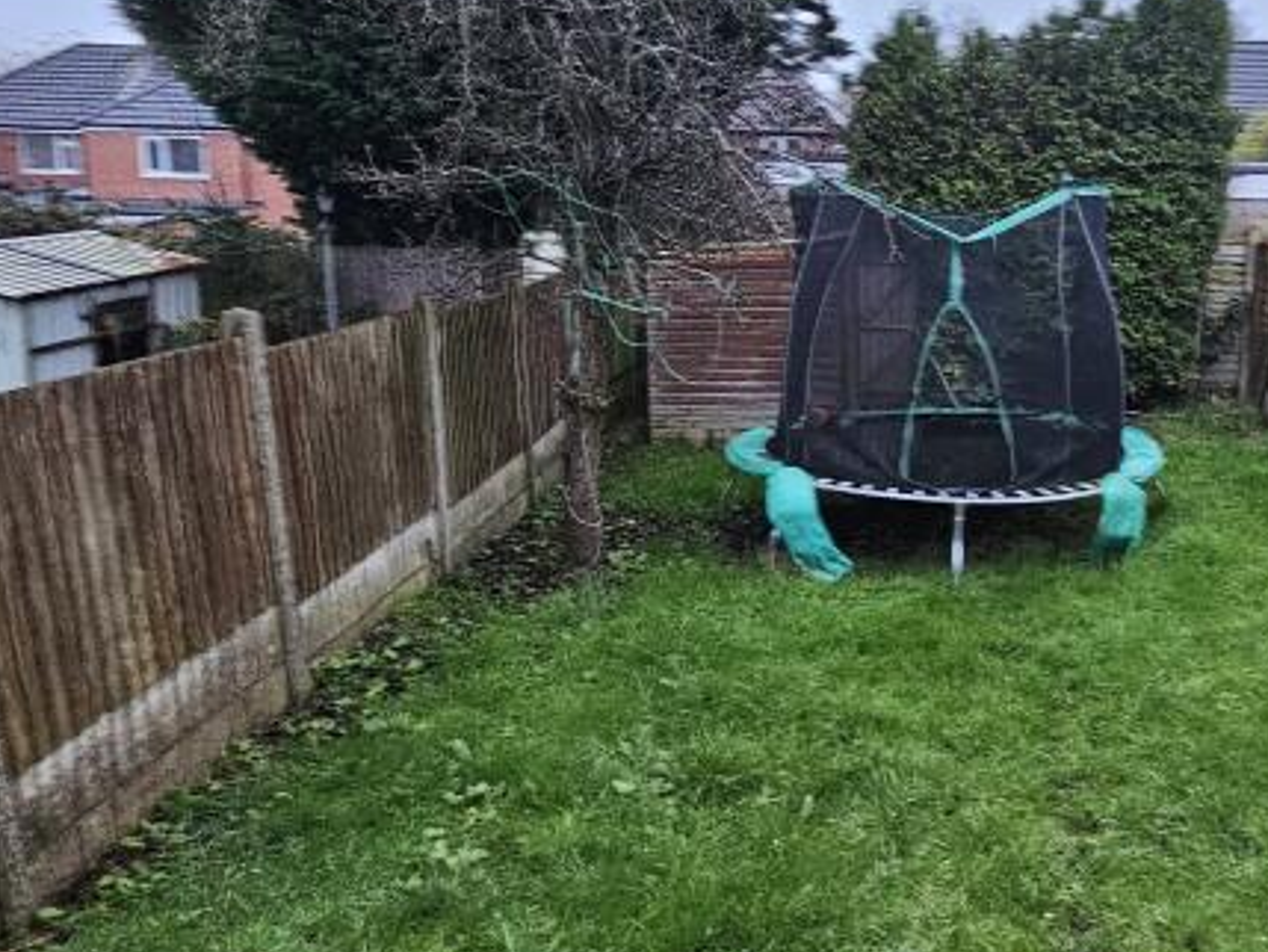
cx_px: 931
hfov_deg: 55.9
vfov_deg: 45.2
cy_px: 381
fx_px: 1136
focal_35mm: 31
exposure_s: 1/33
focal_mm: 2.2
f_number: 2.2
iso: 320
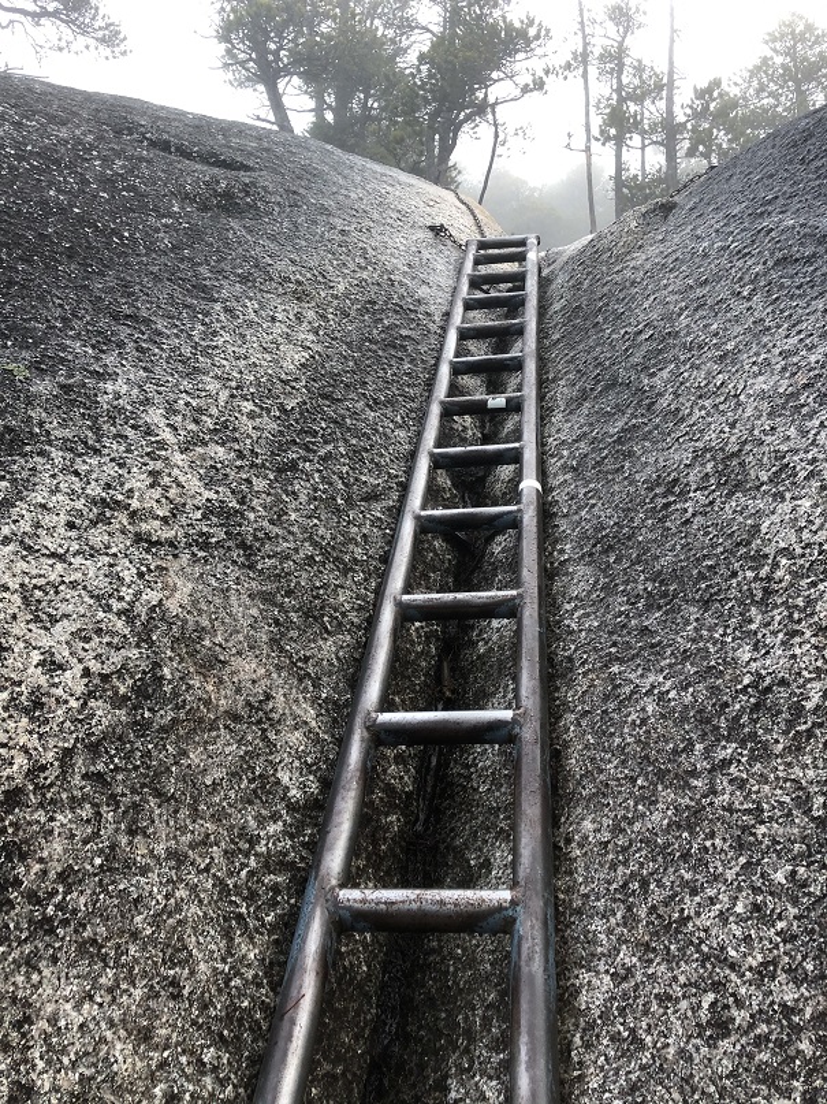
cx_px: 414
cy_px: 552
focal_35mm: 28
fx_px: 892
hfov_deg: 49.7
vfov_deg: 63.5
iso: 25
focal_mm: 3.99
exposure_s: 1/40
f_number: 1.8
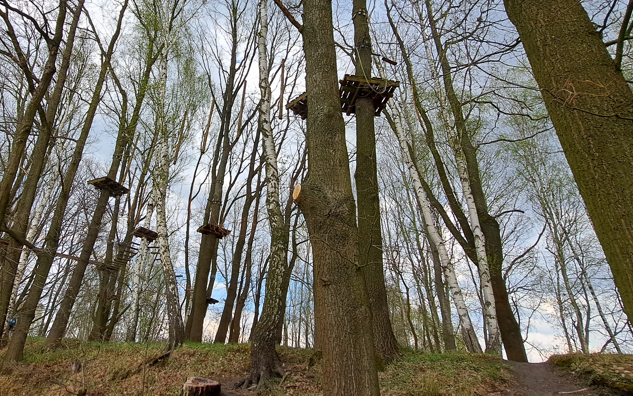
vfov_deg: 58.3
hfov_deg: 83.0
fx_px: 345
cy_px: 133
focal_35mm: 20
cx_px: 227
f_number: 2.2
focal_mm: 1.74
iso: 50
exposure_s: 1/550
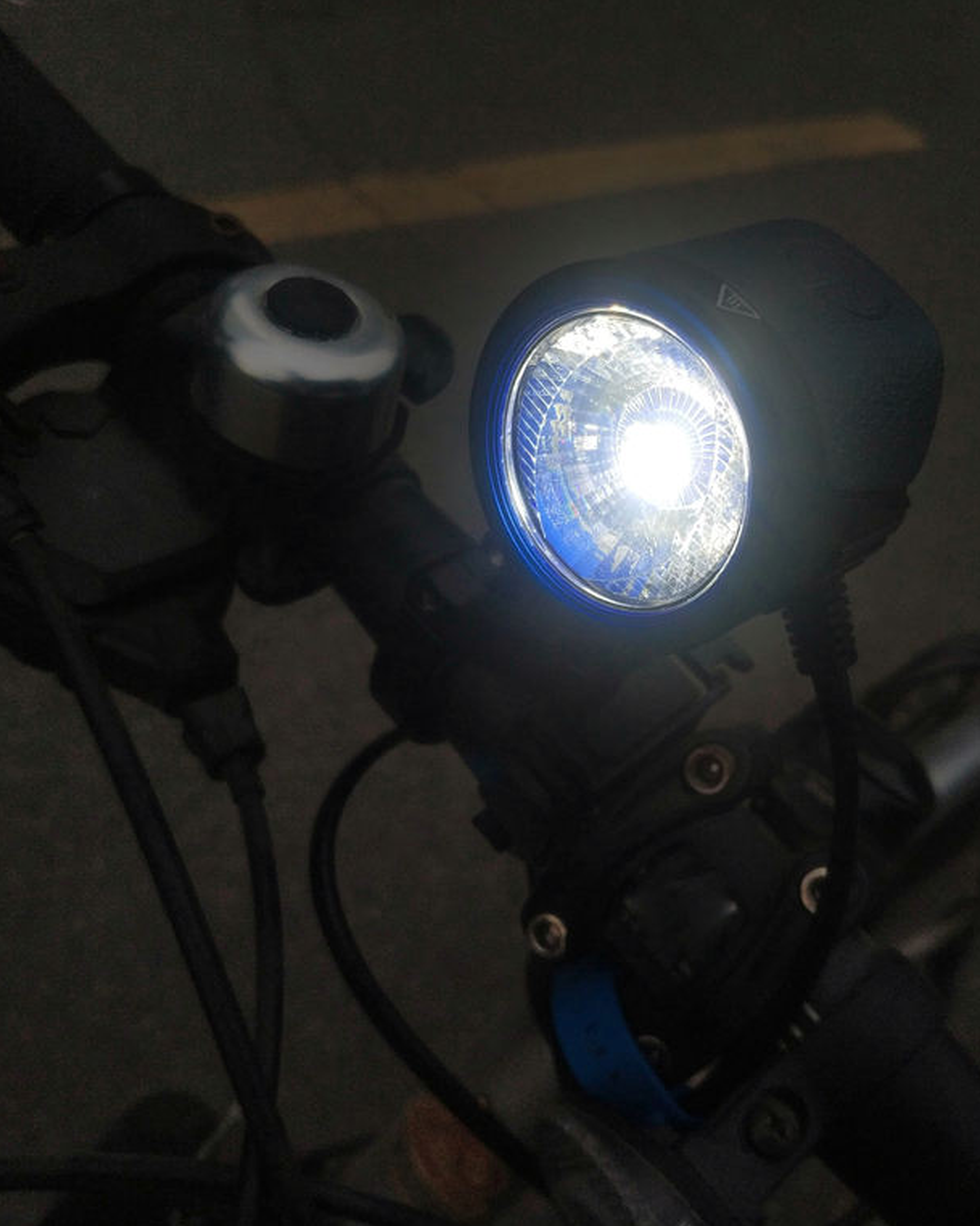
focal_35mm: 42
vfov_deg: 43.8
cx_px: 549
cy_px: 615
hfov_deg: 35.6
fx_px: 1524
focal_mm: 4.5
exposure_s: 1/3072
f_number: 2
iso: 101
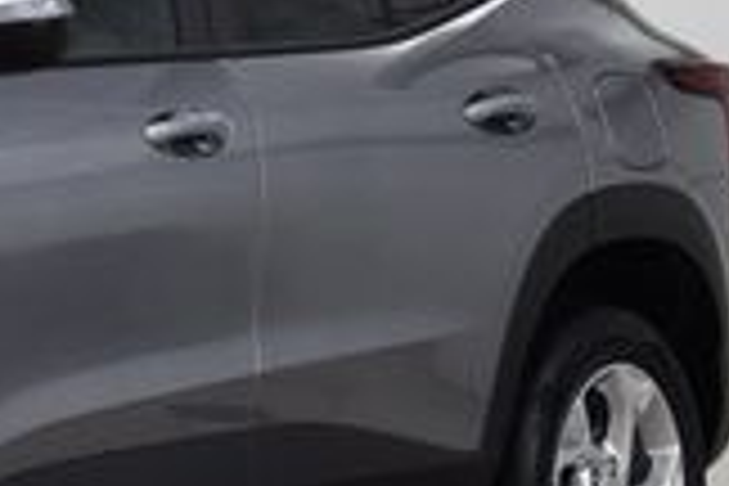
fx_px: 4799
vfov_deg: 5.8
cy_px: 259
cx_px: -400
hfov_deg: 8.5
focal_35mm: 237
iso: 400
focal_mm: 40
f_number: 6.3
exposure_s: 1/20
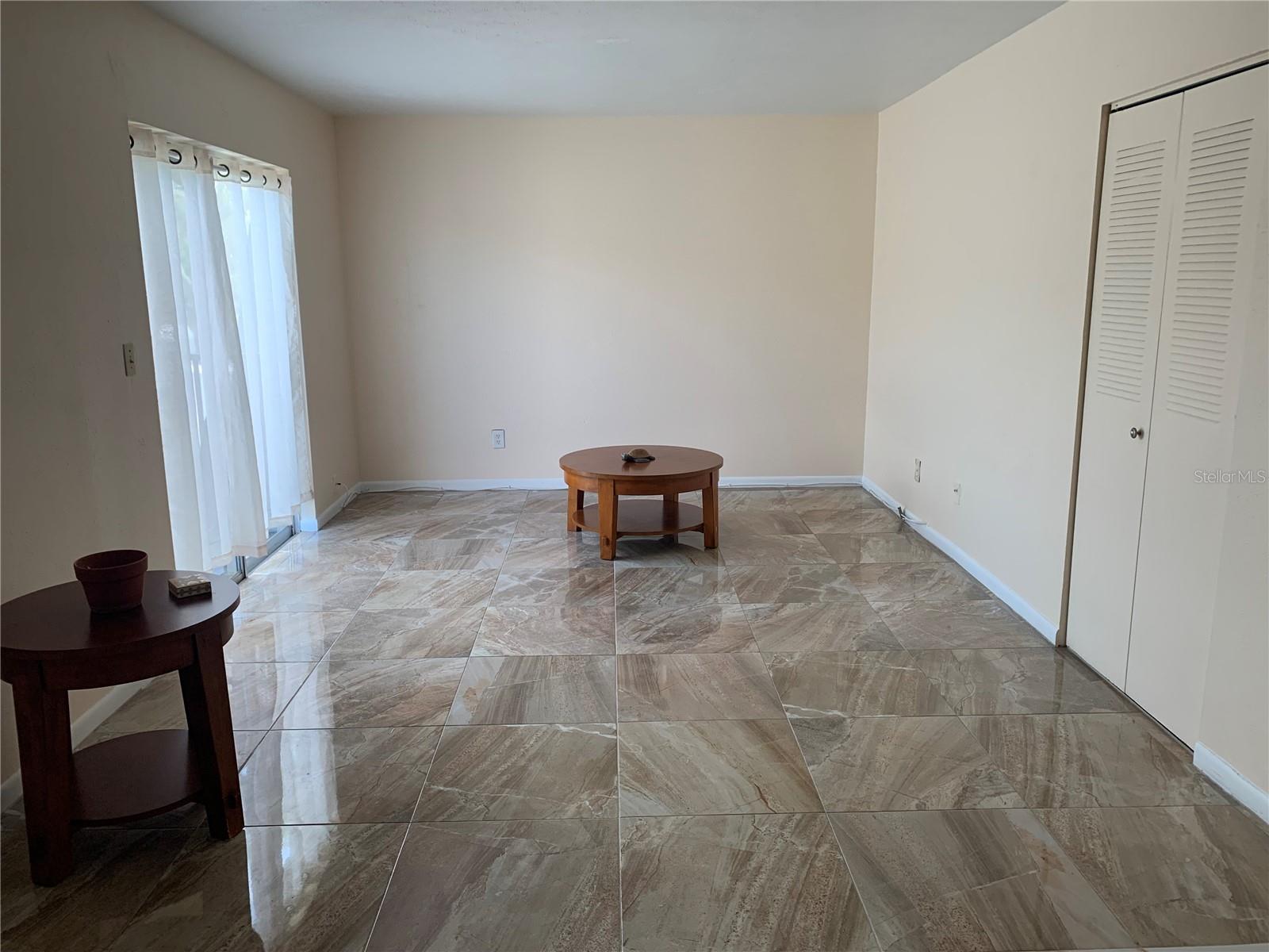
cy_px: 476
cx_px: 634
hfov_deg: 67.3
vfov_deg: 53.1
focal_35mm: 26
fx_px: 953
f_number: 1.8
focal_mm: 4.25
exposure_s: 1/121
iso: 80
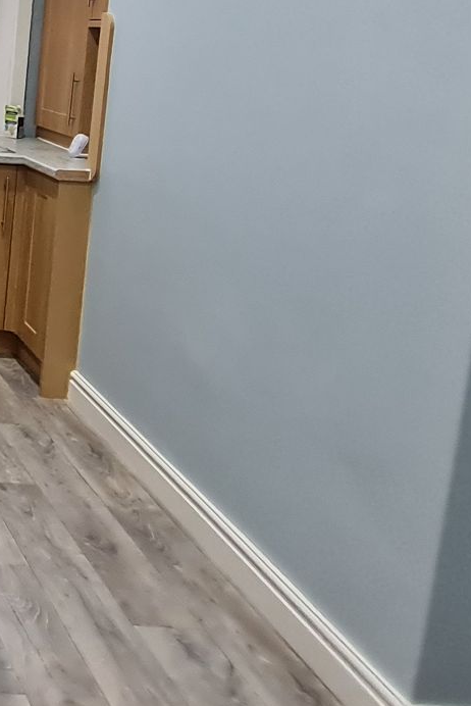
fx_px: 784
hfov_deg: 23.0
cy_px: 97
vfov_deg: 44.9
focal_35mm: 40
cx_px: -323
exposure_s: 1/50
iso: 250
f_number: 2.2
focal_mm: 1.74
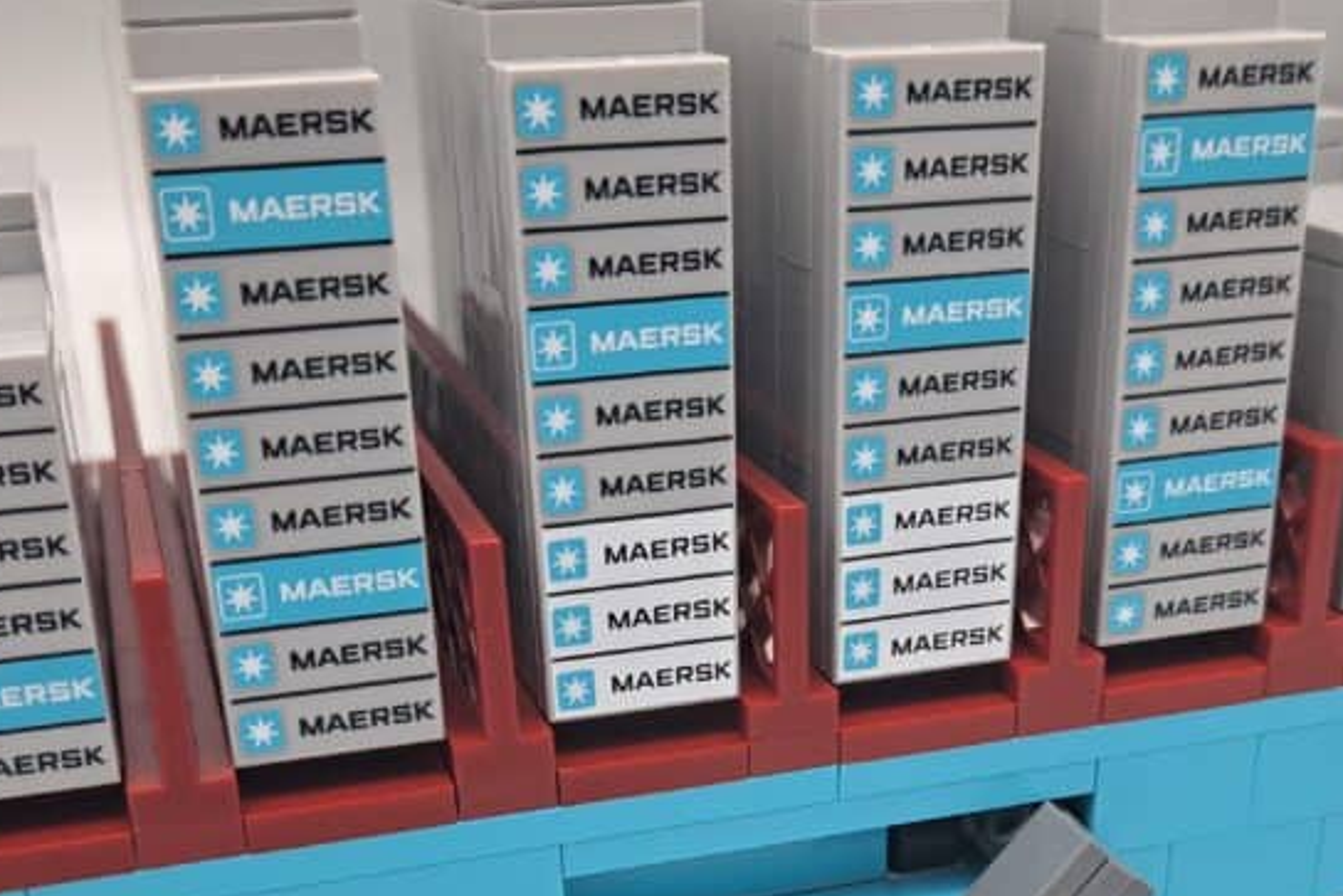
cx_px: 713
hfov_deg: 41.9
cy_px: 864
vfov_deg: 27.3
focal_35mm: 47
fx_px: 1754
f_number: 1.8
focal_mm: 5.23
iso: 100
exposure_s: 1/60
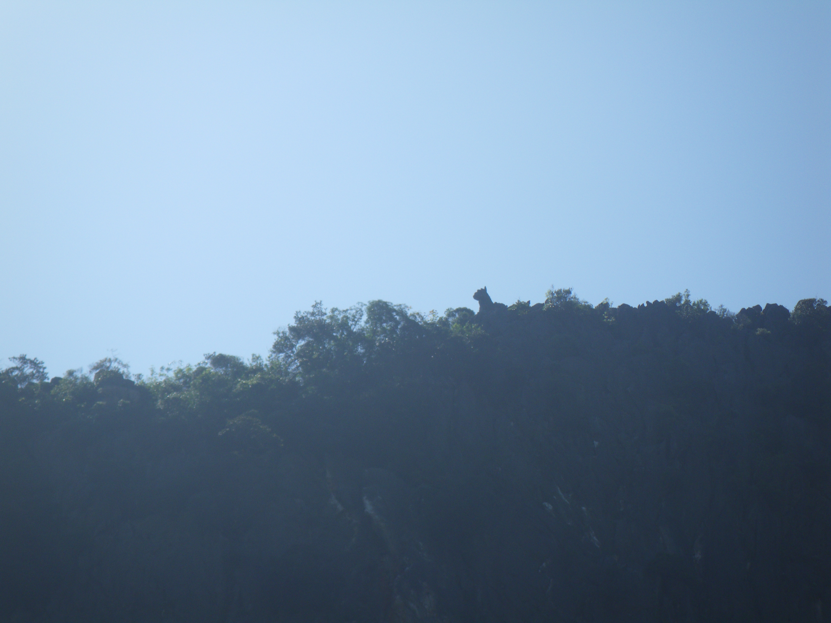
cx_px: 416
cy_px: 312
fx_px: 3361
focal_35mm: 140
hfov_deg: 14.1
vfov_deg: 10.6
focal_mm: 25
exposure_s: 1/320
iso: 50
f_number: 5.5
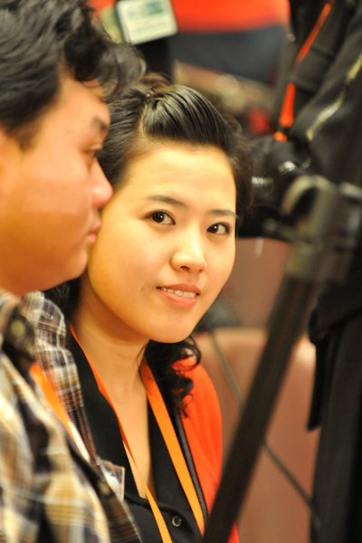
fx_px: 3016
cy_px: 272
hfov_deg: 6.9
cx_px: 181
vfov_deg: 10.3
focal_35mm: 200
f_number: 2.8
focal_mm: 200
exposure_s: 1/60
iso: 3200
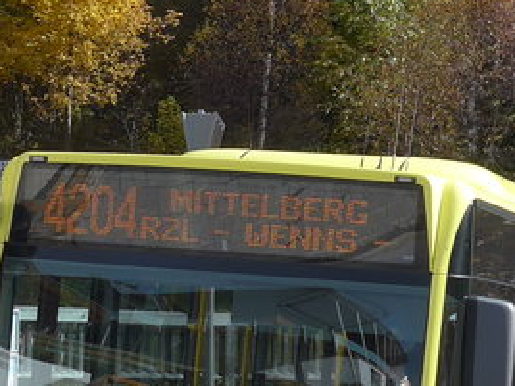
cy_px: 113
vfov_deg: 11.4
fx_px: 1934
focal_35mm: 130
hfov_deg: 15.1
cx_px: 165
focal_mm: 6
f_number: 2.8
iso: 80
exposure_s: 1/800
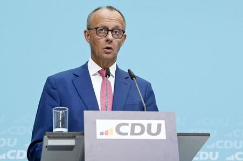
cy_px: 80
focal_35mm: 95
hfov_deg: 21.5
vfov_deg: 14.4
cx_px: 122
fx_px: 641
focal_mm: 95
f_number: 6.3
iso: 4000
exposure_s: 1/500
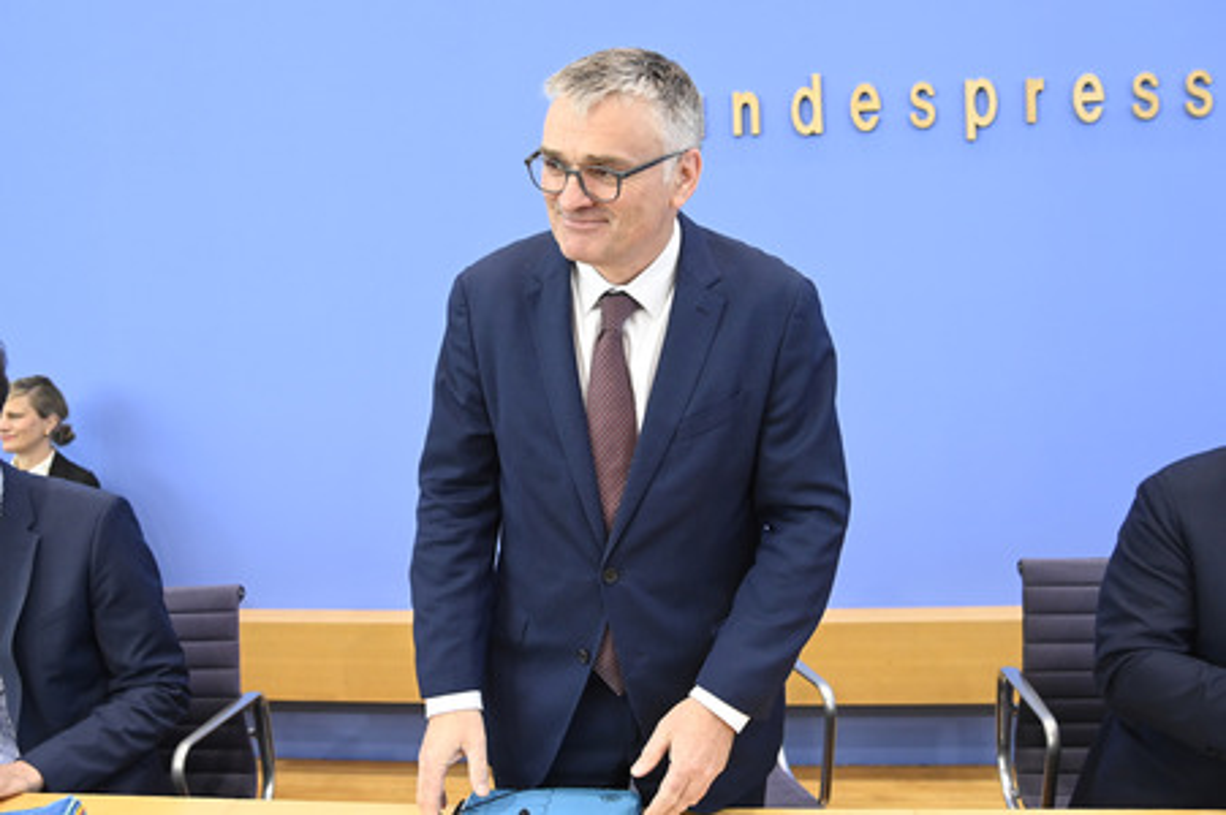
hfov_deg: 67.4
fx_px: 919
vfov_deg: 47.9
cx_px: 613
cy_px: 408
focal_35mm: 27
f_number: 4
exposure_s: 1/640
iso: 4000
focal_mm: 27
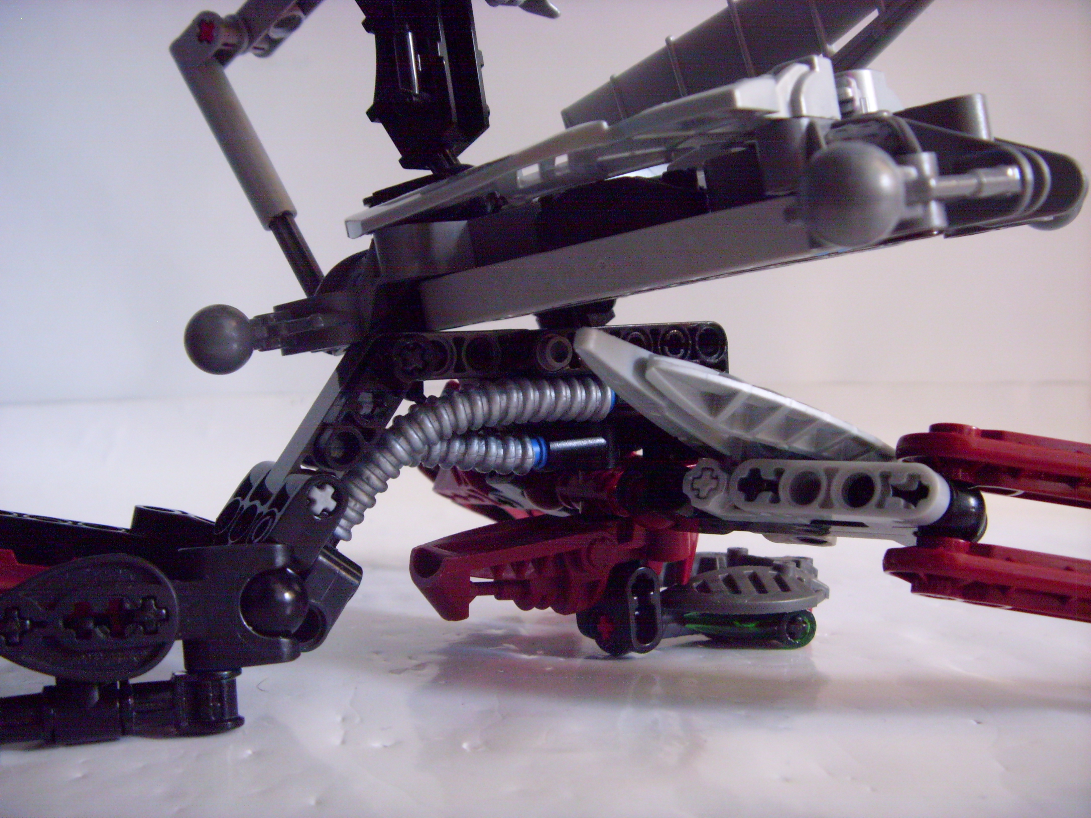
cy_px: 409
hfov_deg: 58.4
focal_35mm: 31
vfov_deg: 45.4
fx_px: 977
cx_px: 546
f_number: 3.5
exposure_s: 1/9
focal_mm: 6.3
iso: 300
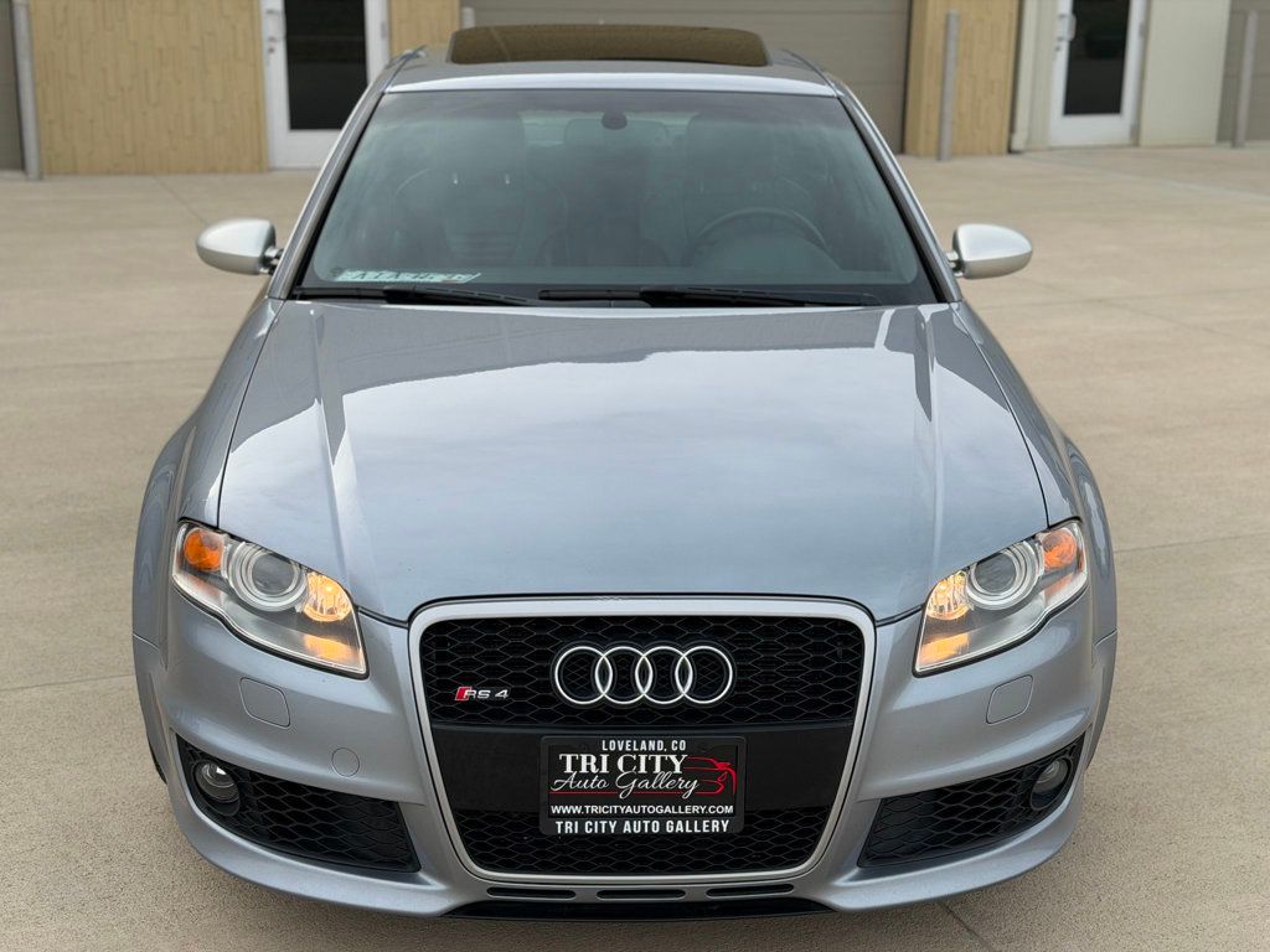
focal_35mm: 48
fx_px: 1761
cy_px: 476
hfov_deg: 39.7
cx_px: 635
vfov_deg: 30.3
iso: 64
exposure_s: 1/2865
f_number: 1.78
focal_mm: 6.76
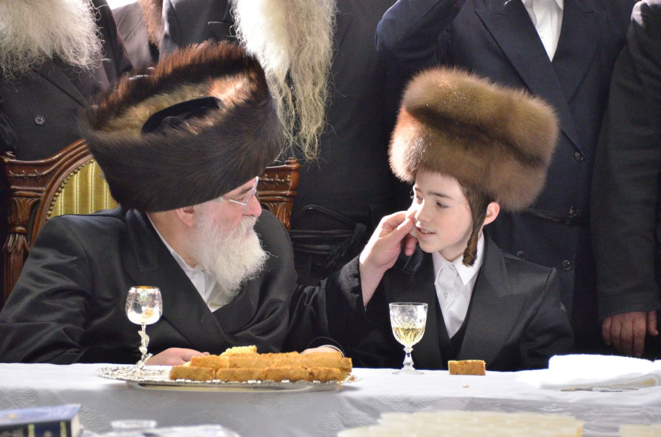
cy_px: 218
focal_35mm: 390
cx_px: 330
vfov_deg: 3.5
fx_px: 7145
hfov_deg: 5.3
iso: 3200
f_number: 5.6
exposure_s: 1/125
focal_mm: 260
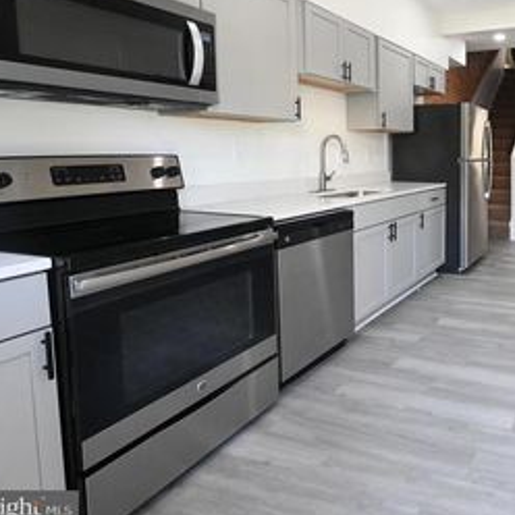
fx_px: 404
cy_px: 182
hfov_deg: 54.4
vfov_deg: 63.7
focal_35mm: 24
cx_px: 486
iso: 4500
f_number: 7.1
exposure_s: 1/200
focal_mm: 14
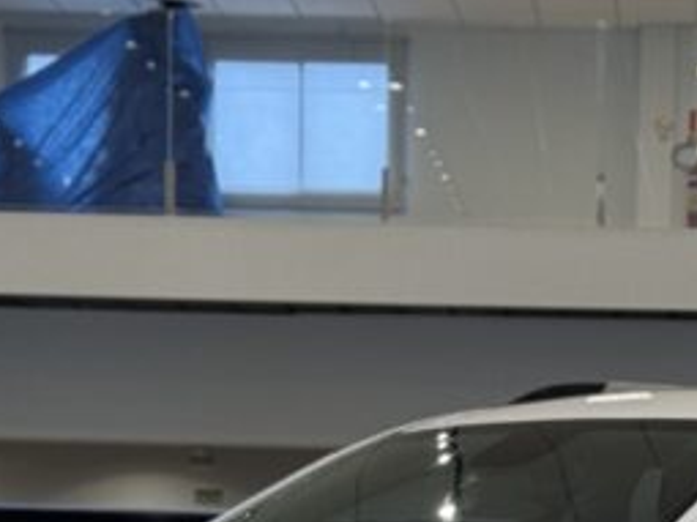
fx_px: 3884
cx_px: 596
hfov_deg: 10.2
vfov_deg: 7.4
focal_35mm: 193
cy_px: 1003
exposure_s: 1/60
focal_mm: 6.76
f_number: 1.78
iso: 100
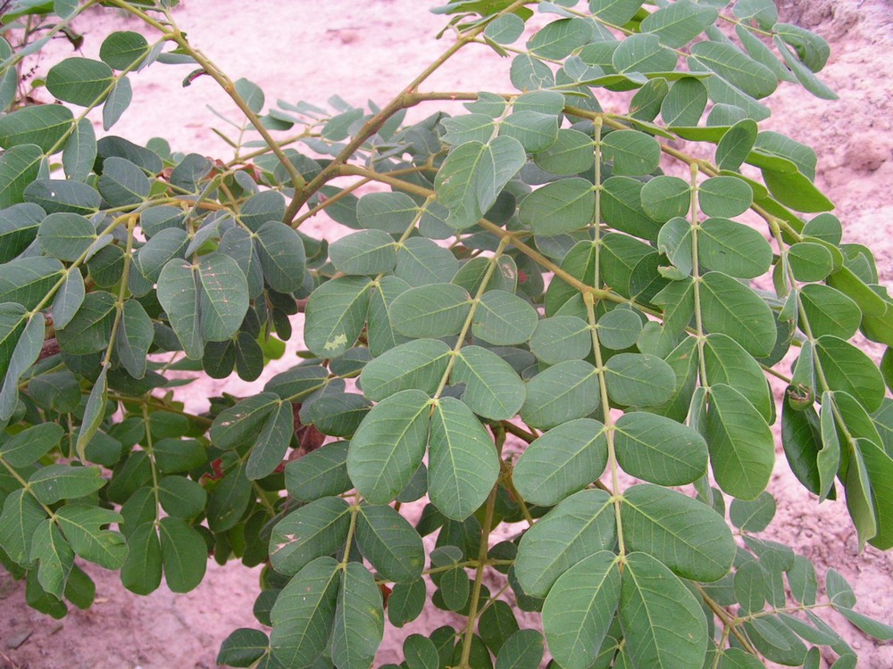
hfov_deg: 42.9
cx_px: 446
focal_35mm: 44
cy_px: 334
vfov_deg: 32.9
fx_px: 1135
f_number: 2.8
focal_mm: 7.4
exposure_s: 1/50
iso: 100
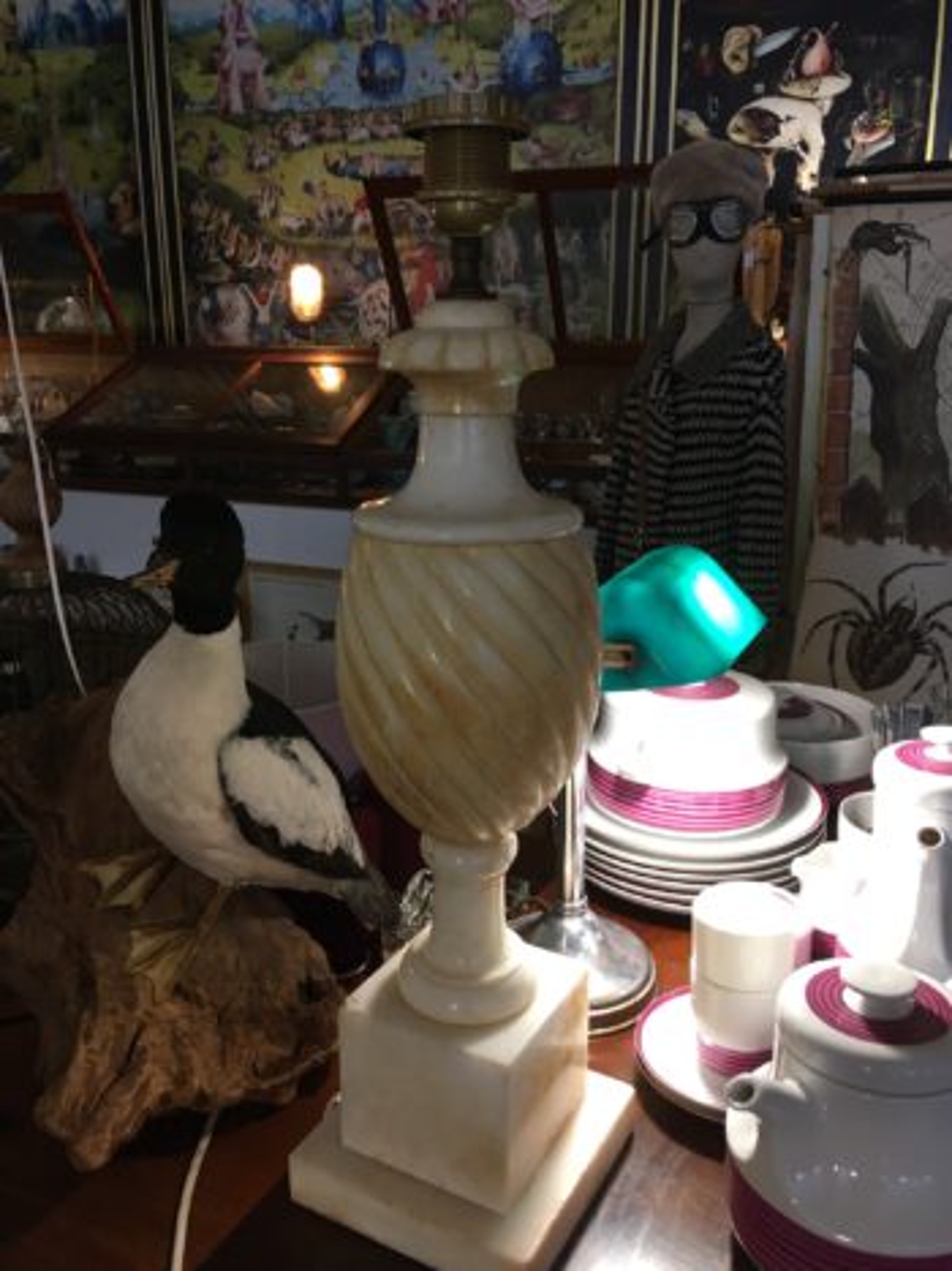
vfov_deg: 61.7
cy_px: 636
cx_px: 476
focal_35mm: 29
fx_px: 1064
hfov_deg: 48.2
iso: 125
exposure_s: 1/33
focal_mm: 4.15
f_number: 2.2
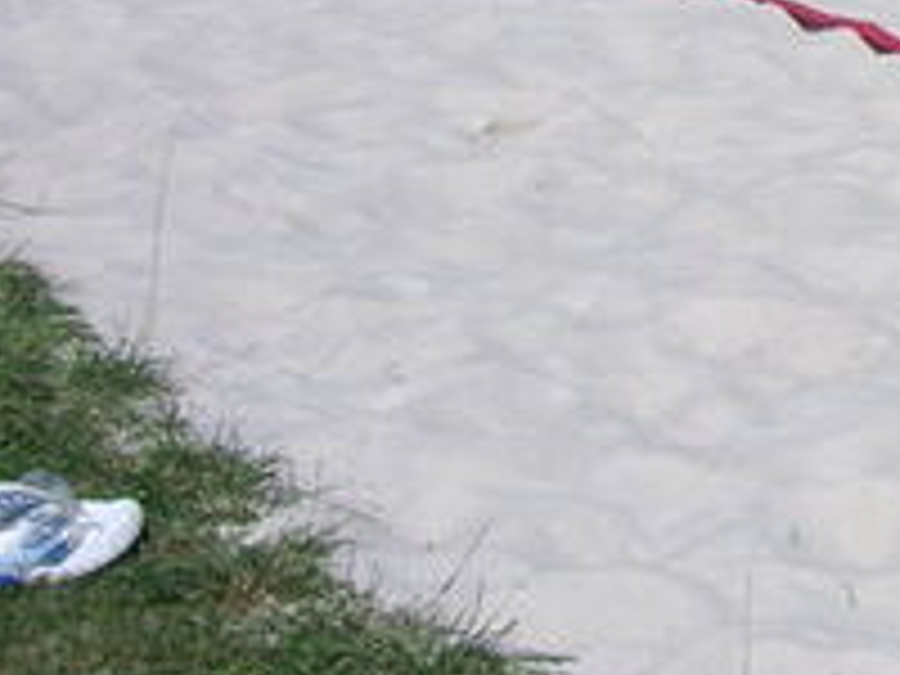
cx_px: 1292
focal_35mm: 148
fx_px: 3848
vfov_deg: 9.8
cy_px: -292
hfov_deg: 12.7
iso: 50
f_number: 6.7
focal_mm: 6.1
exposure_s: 1/350
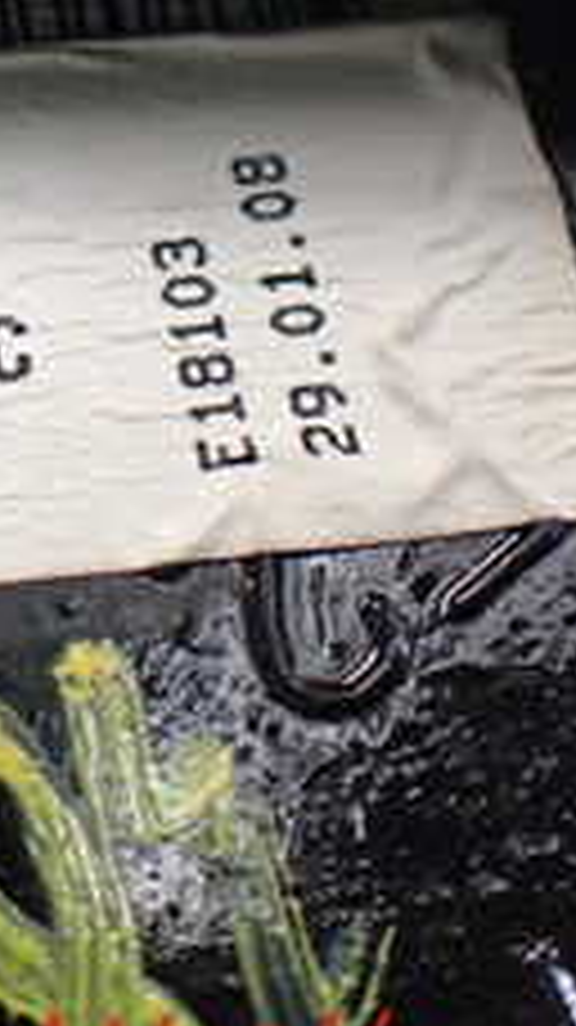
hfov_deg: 13.3
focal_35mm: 86
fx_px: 2339
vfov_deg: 24.1
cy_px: 104
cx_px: -288
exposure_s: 1/125
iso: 640
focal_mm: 5.4
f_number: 2.3
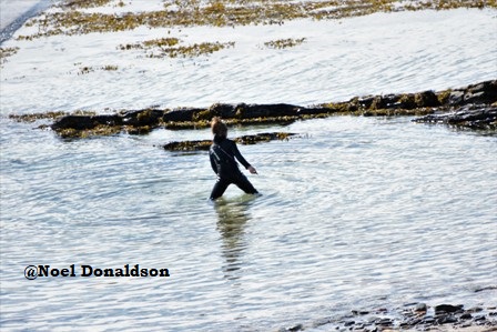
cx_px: 248
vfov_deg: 3.1
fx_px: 6214
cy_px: 166
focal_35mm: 450
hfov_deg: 4.6
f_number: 5.6
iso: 400
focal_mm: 300
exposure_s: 1/1000
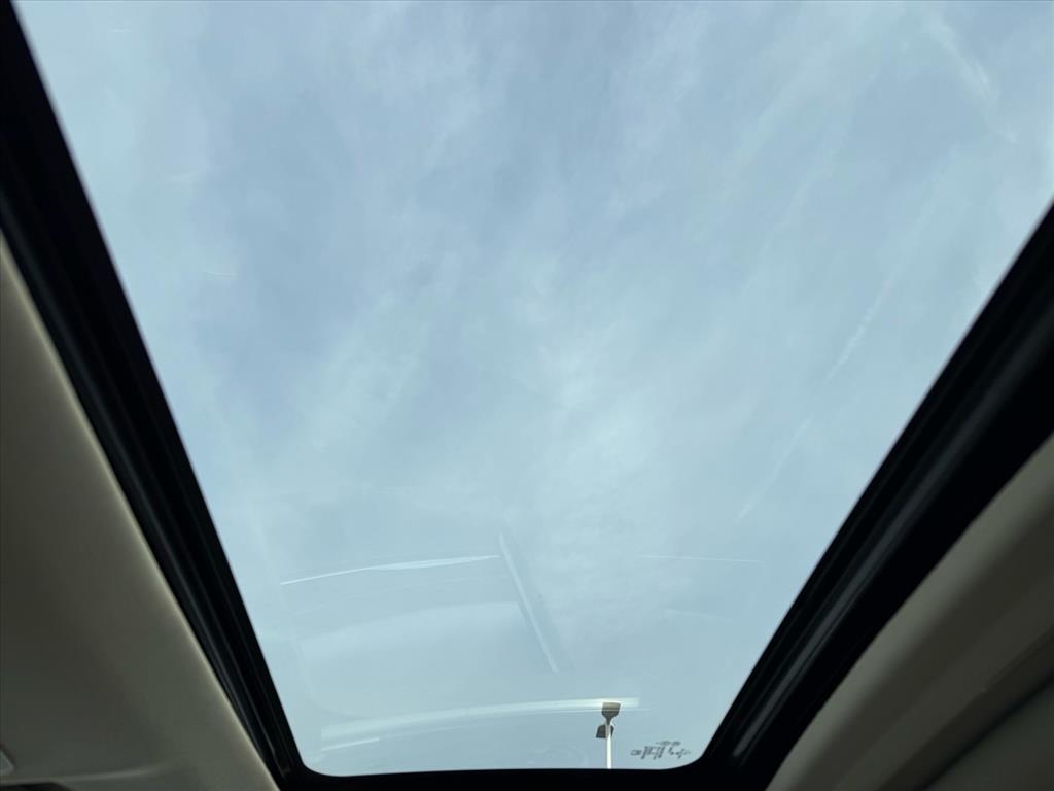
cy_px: 396
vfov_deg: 56.8
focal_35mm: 24
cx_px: 527
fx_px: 731
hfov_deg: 71.6
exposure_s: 1/1005
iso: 80
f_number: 1.78
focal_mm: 6.76
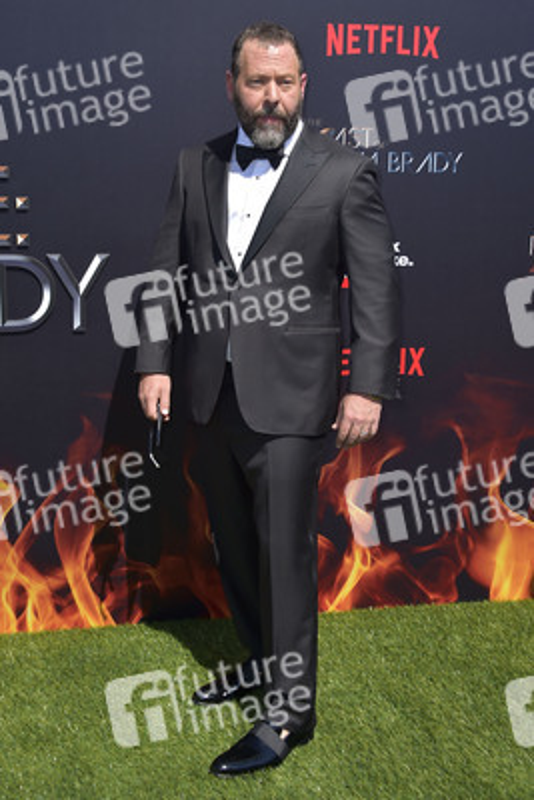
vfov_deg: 48.4
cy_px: 400
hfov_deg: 33.4
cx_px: 267
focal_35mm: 40
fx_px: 889
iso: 200
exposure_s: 1/250
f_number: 8
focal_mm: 40
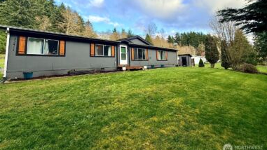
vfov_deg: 65.3
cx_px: 128
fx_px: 113
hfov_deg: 99.3
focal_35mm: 16
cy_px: 50
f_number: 2.2
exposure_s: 1/379
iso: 50
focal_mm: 2.22
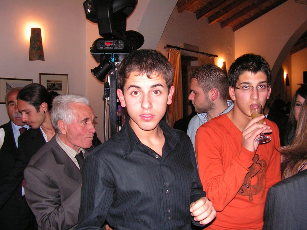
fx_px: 319
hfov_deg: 51.4
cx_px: 154
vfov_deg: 39.7
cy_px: 115
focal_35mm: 36
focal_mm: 6
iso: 200
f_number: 3.2
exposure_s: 1/40
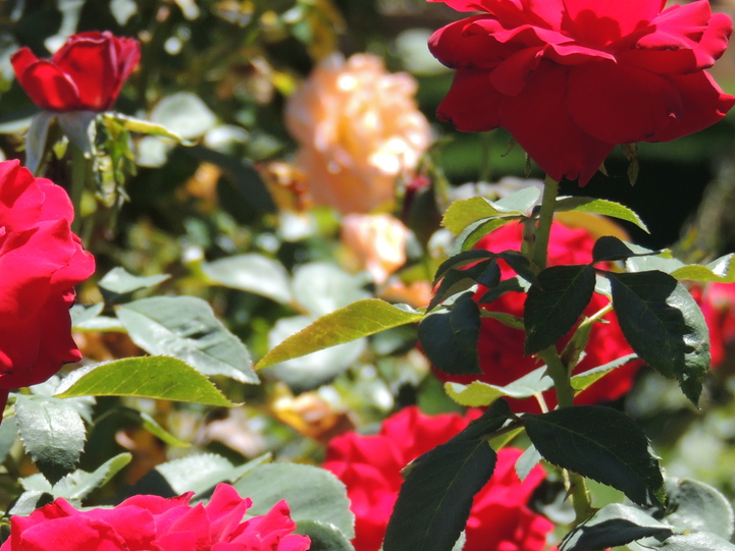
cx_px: 140
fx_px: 5840
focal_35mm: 275
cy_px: 448
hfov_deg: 7.2
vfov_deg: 5.4
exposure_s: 1/320
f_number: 4.4
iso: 100
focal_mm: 27.6
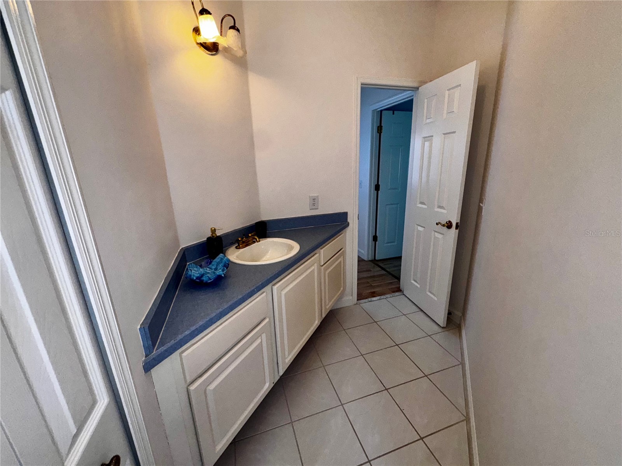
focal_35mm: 14
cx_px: 311
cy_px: 233
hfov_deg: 102.1
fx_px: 252
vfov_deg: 85.7
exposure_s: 1/120
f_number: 2.2
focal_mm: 2.22
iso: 125
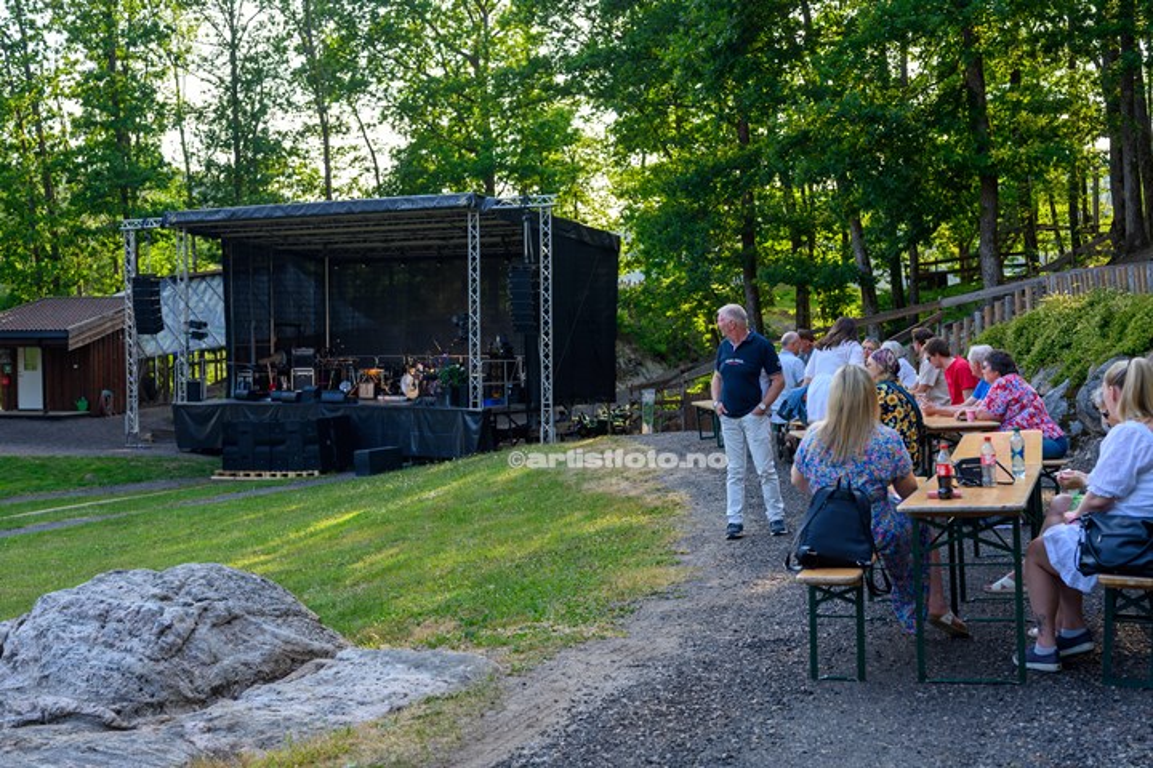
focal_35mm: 50
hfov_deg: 39.6
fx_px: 1601
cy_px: 384
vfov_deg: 27.0
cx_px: 576
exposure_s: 1/80
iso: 64
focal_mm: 50
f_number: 4.5
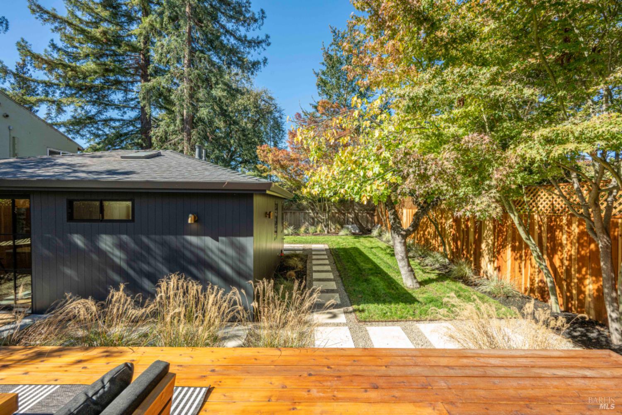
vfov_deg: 77.3
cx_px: 311
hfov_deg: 100.4
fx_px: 259
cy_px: 208
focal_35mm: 15
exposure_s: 1/250
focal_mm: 15
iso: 400
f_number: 9
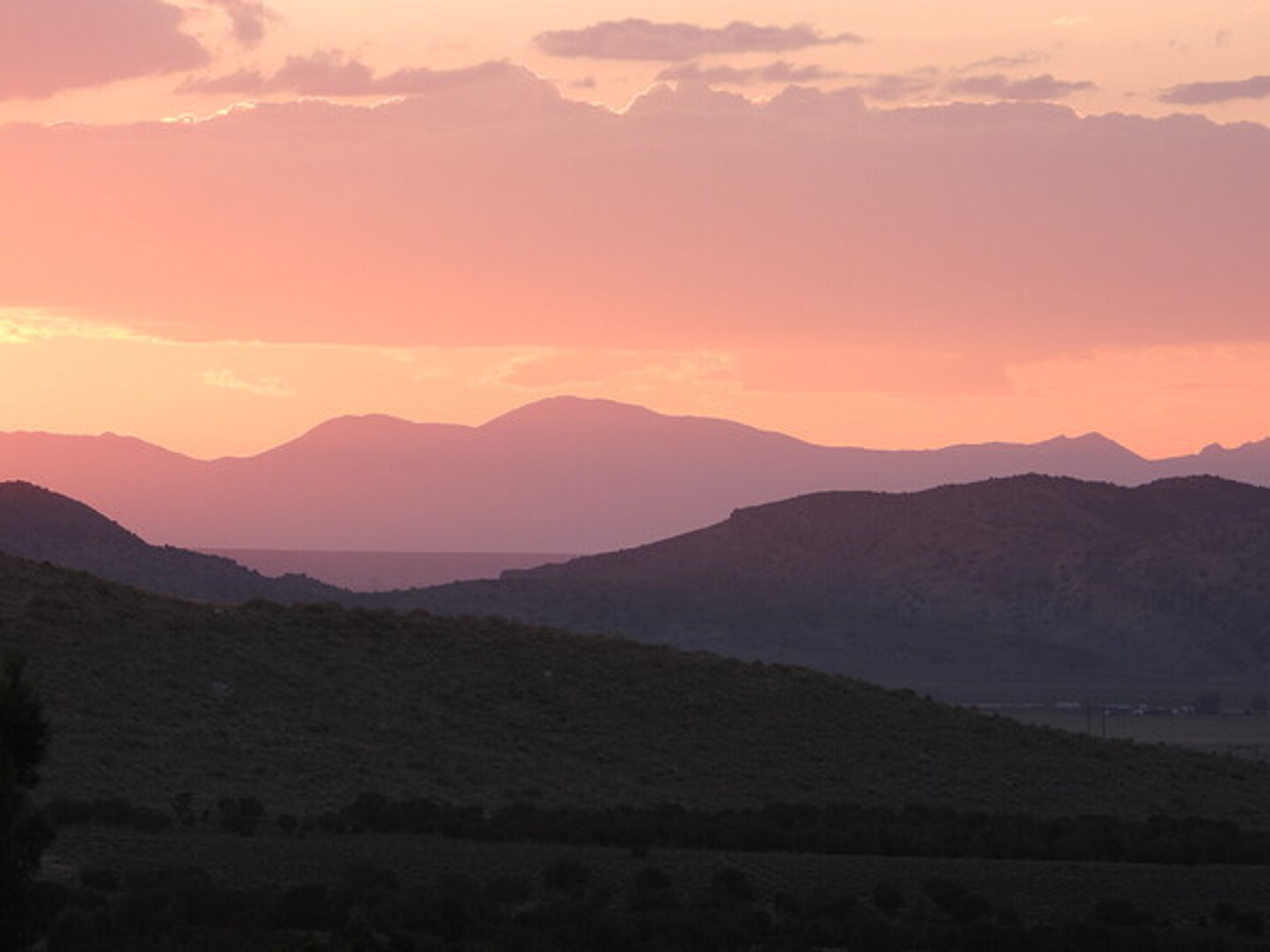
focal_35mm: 300
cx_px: 635
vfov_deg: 5.0
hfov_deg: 6.6
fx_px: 11006
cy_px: 476
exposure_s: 1/125
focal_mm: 53.9
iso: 110
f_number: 4.5
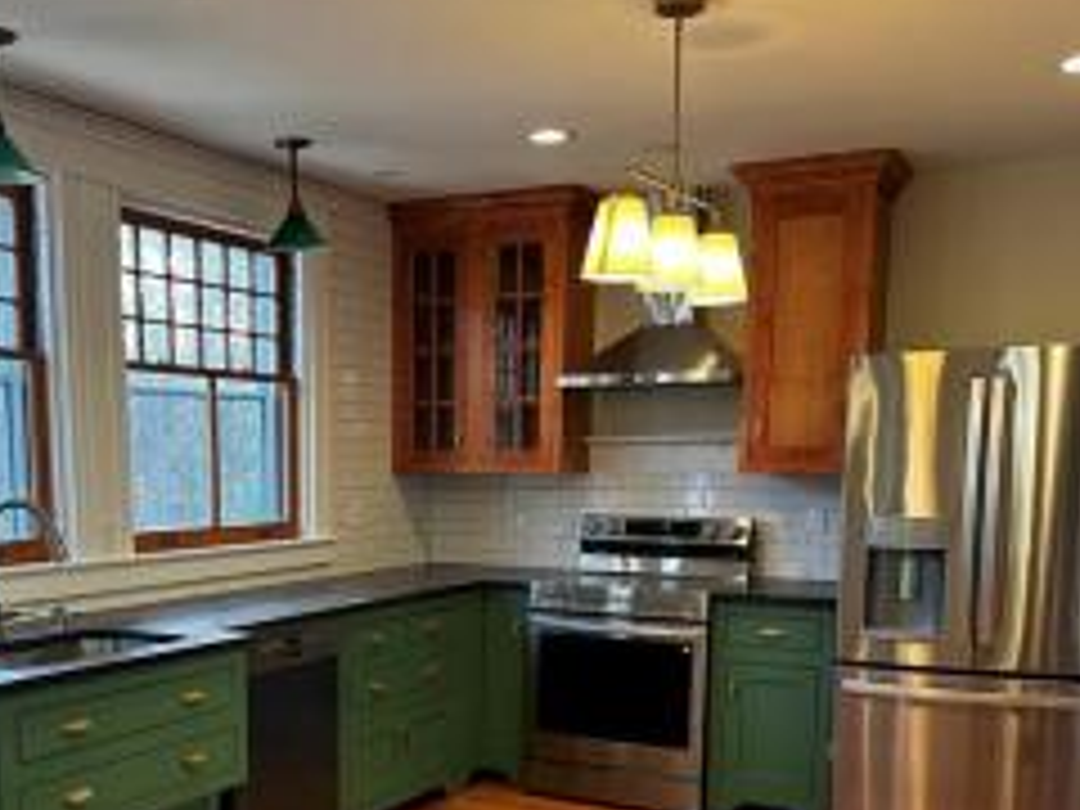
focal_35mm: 40
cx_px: 410
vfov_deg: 34.9
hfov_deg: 46.4
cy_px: 644
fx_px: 1248
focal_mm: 6.86
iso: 160
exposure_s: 1/120
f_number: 1.78
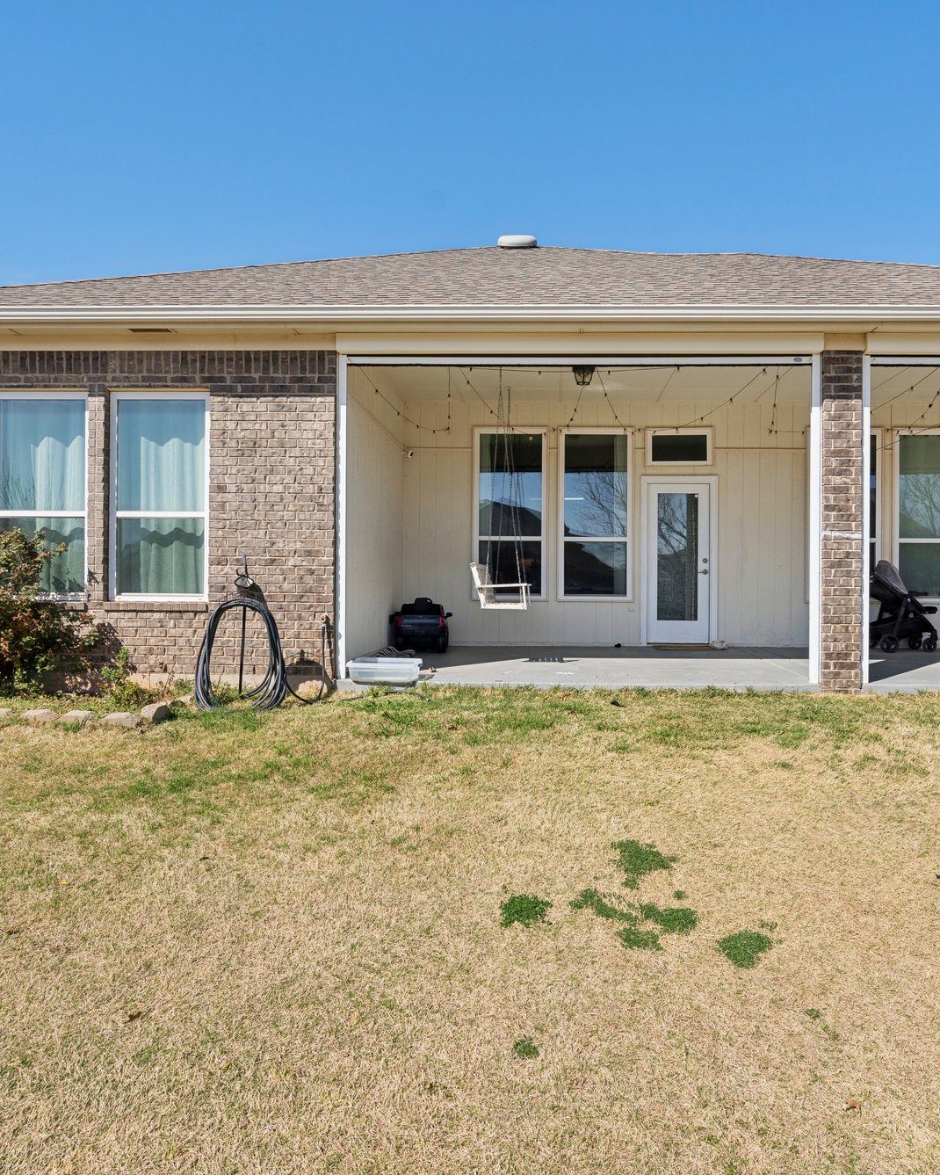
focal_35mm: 23
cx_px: 535
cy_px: 584
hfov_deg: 60.6
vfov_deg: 72.6
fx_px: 800
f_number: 7.1
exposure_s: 1/1000
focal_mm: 16
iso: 200
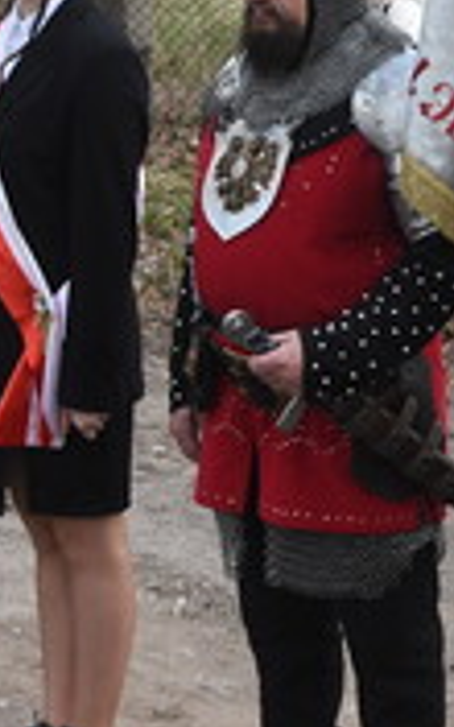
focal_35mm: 129
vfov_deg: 16.1
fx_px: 2558
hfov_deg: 10.0
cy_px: 149
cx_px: 504
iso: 1250
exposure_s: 1/3200
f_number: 4
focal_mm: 35
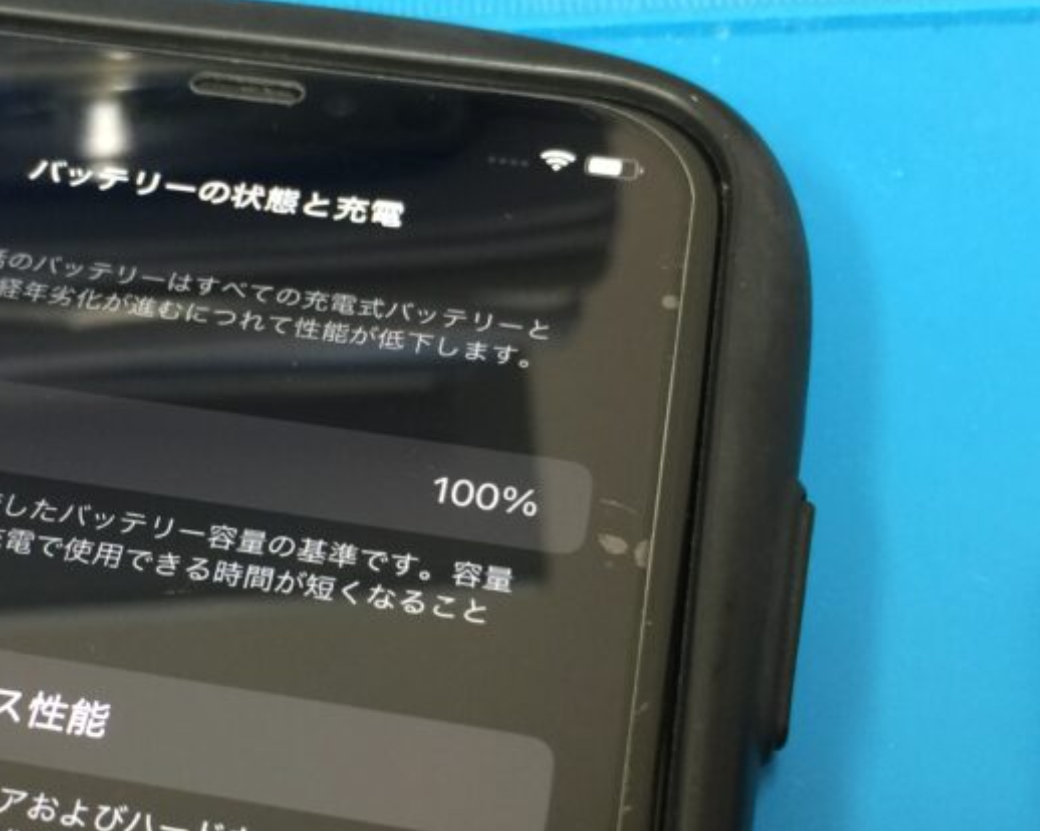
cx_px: 335
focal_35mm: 56
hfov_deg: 33.3
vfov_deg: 27.1
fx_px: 1723
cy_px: 478
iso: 100
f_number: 2.2
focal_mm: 4.15
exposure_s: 1/17
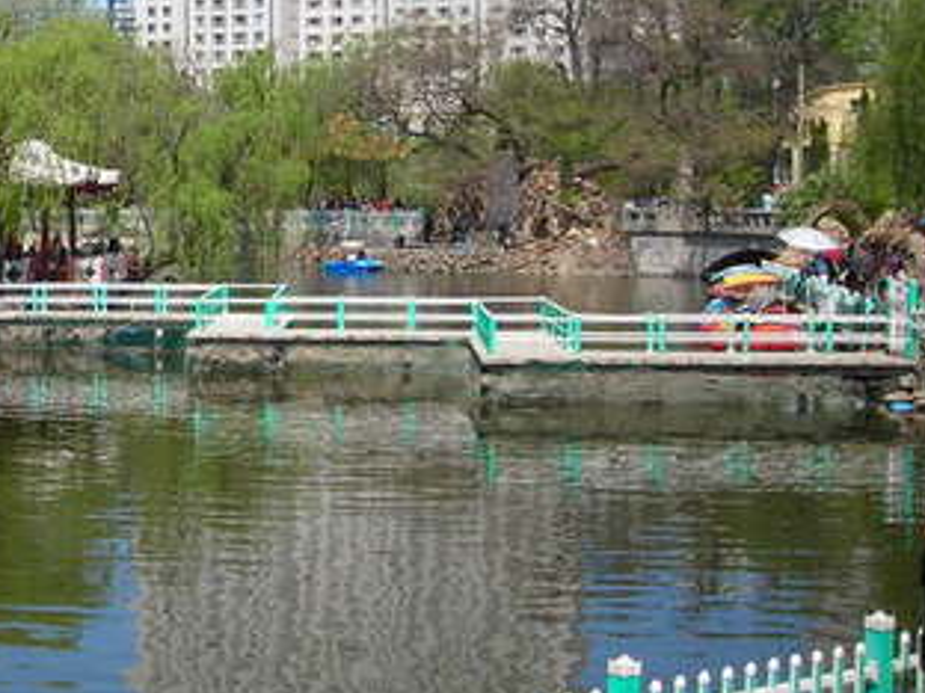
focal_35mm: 73
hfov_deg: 25.8
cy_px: 210
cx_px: 95
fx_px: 1951
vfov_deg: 20.1
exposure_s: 1/134
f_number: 6.4
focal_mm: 6.3
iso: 50
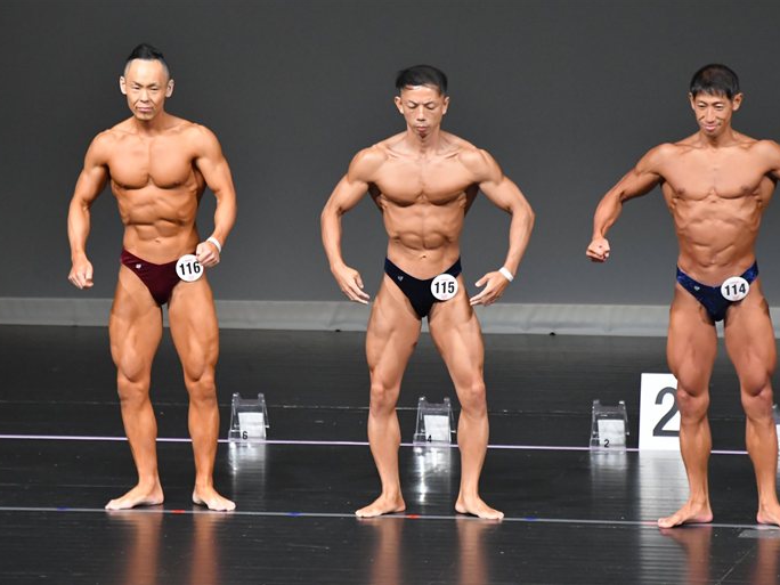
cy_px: 293
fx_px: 7729
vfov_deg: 4.3
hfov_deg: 5.8
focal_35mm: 343
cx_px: 353
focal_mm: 210
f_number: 5.6
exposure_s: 1/400
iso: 5000
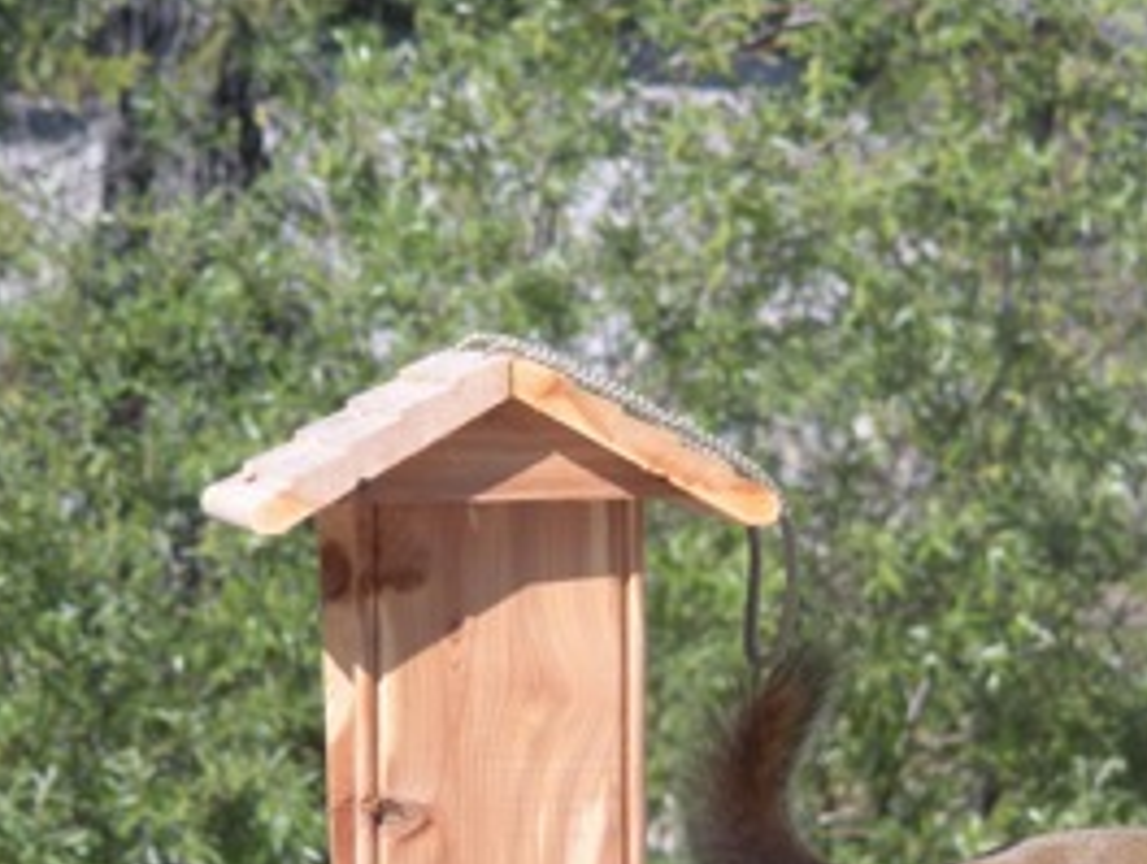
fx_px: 10622
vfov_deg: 4.7
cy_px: 606
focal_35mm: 320
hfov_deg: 6.2
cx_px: 652
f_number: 5.6
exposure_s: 1/131
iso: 64
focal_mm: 31.5
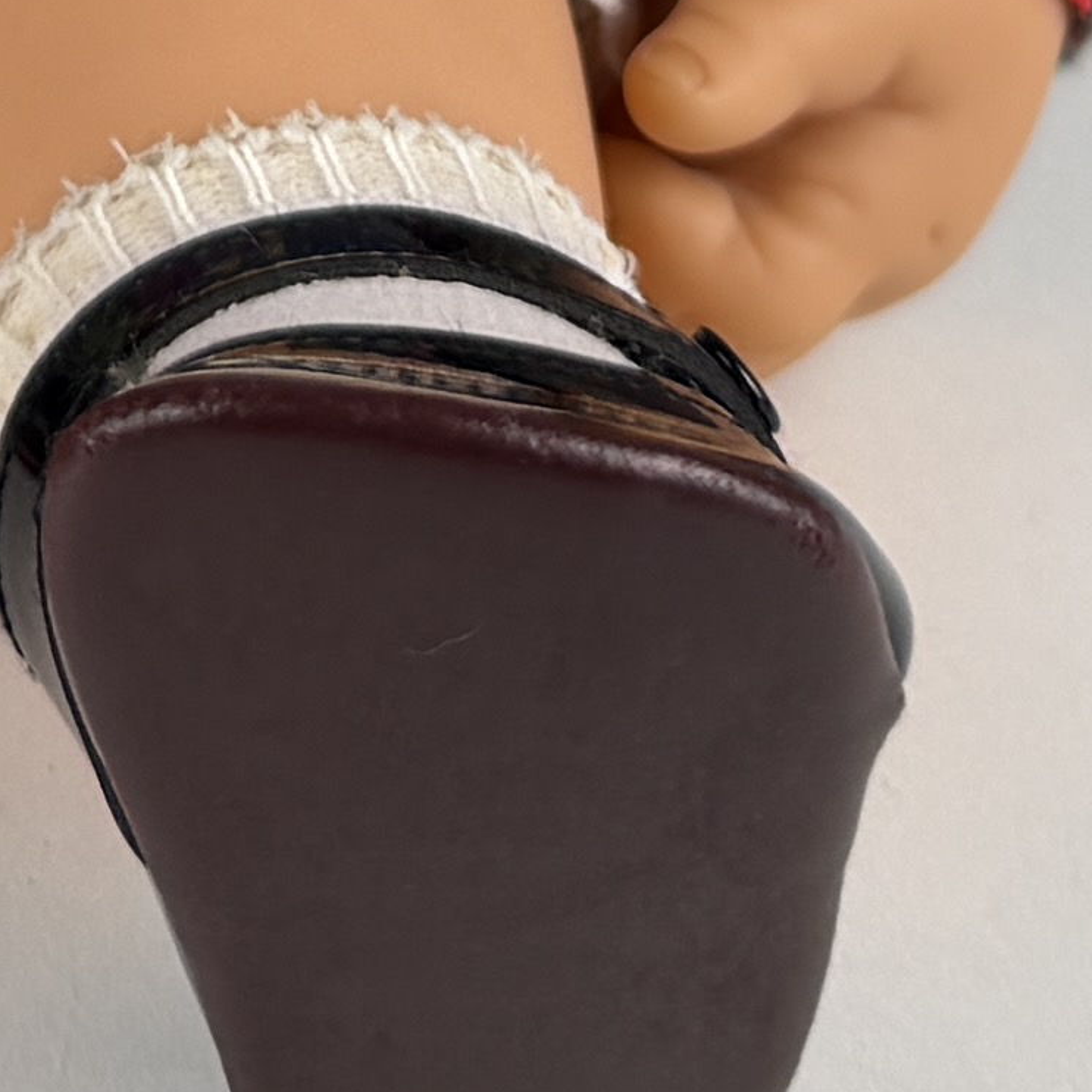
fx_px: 5818
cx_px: -531
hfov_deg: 10.4
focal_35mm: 163
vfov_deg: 9.4
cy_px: -1623
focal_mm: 6.76
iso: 50
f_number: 1.78
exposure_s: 1/121
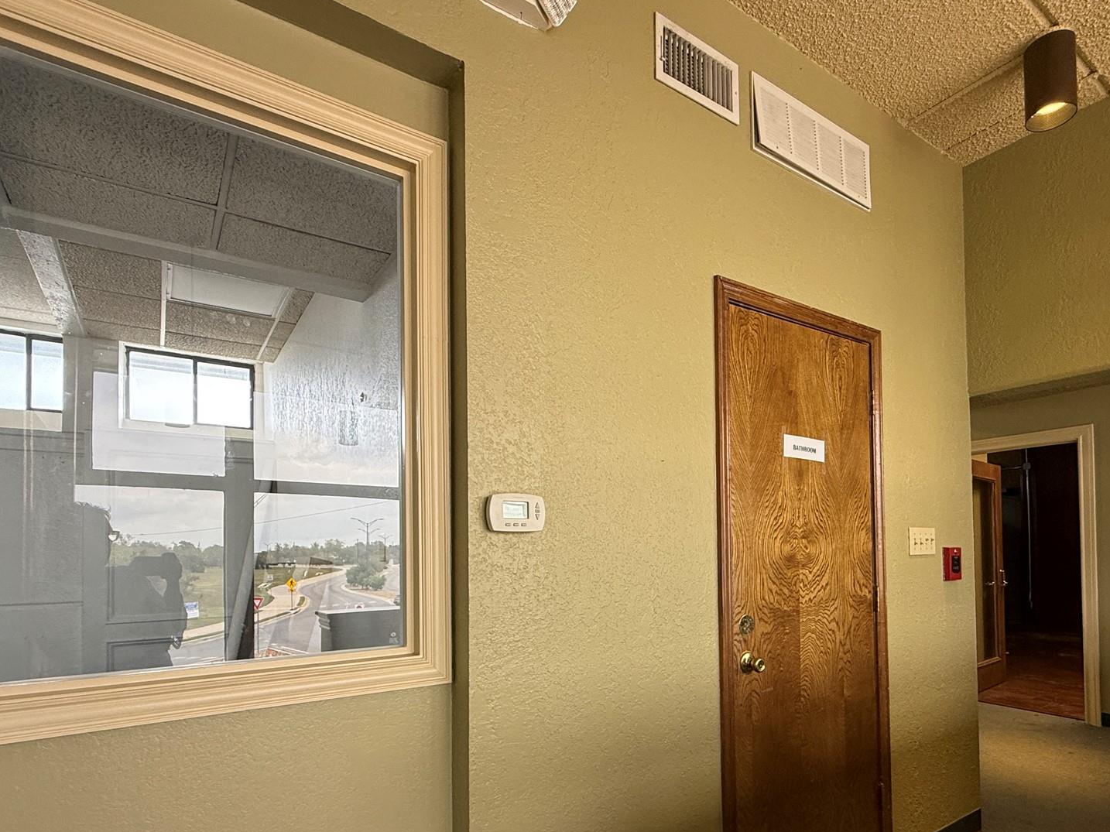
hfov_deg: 81.5
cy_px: 539
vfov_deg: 64.6
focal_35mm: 20
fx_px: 641
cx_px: 606
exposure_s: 1/99
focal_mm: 2.22
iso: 160
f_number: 2.2
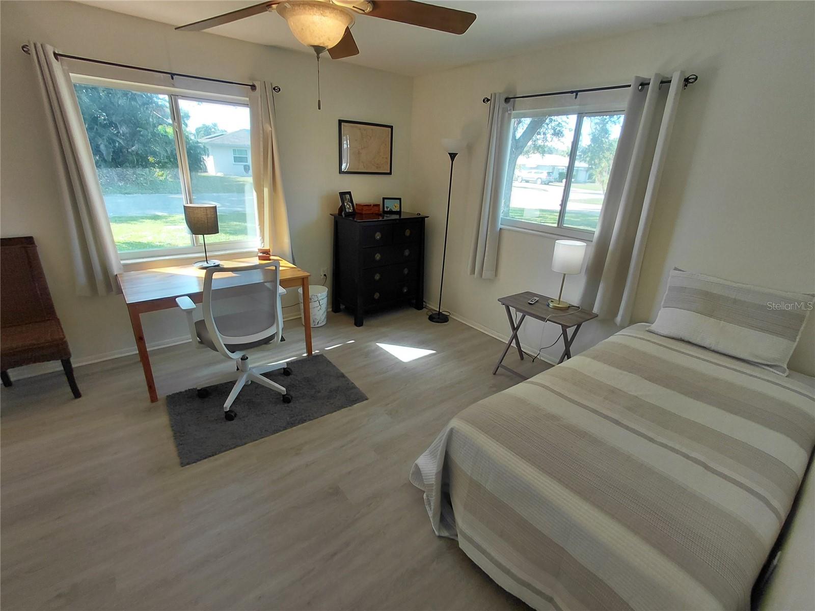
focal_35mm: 16
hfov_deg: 94.5
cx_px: 408
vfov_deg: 78.1
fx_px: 377
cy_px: 306
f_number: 2.2
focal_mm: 1.64
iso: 50
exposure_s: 1/60
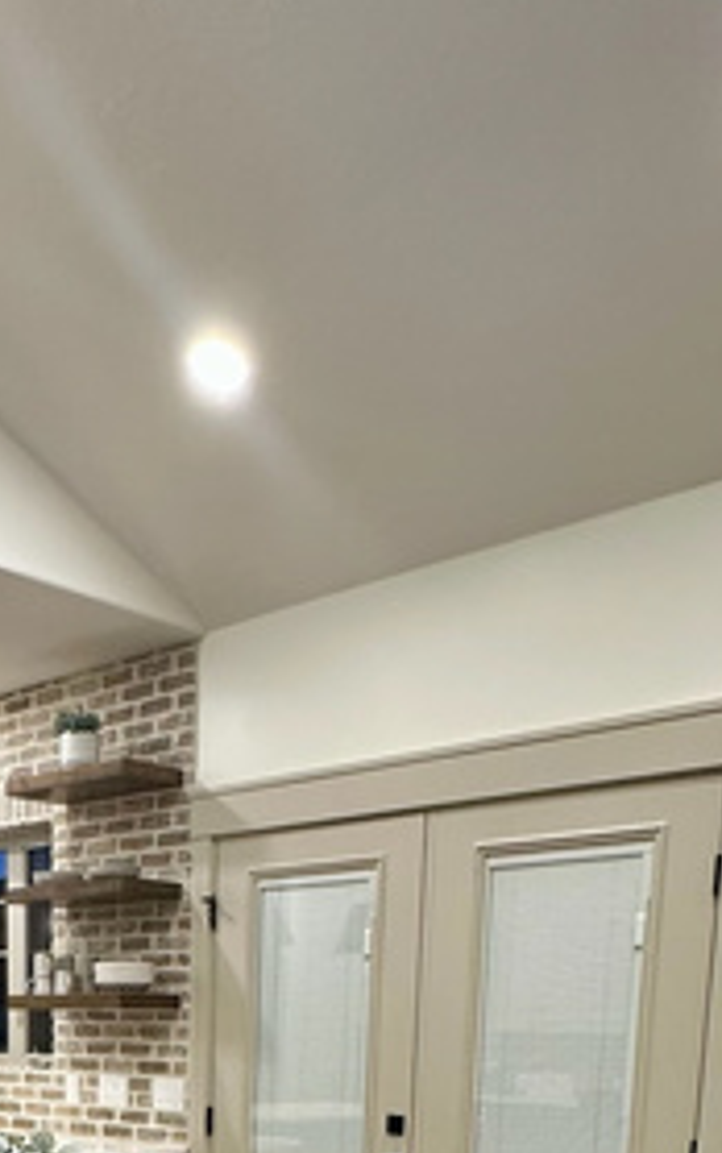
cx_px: 166
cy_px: 1273
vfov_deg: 39.3
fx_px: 1289
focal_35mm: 41
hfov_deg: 30.7
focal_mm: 2.22
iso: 200
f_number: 2.2
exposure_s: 1/60
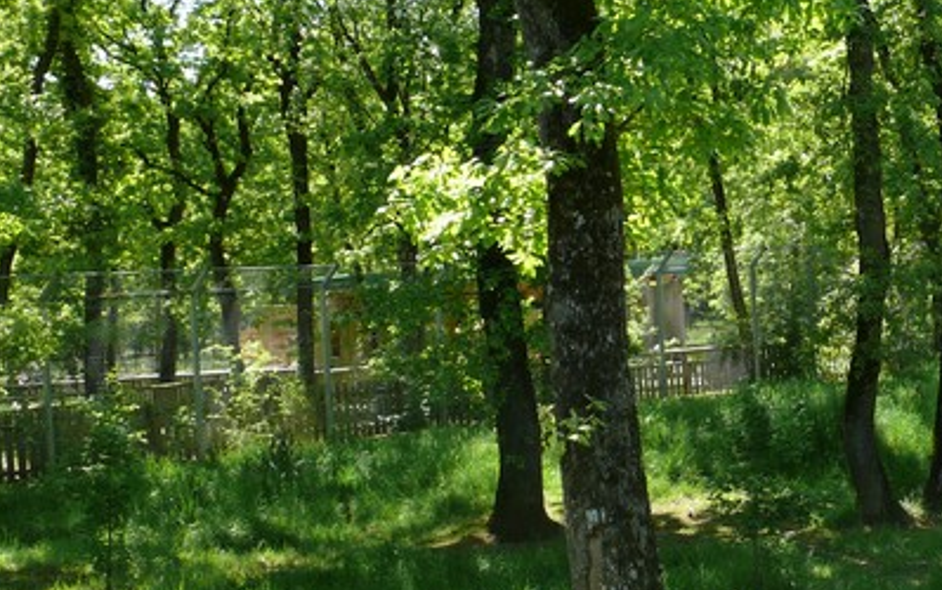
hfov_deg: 24.9
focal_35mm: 79
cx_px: 942
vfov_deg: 16.5
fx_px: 2030
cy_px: 281
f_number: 4
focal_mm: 7.4
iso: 100
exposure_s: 1/160
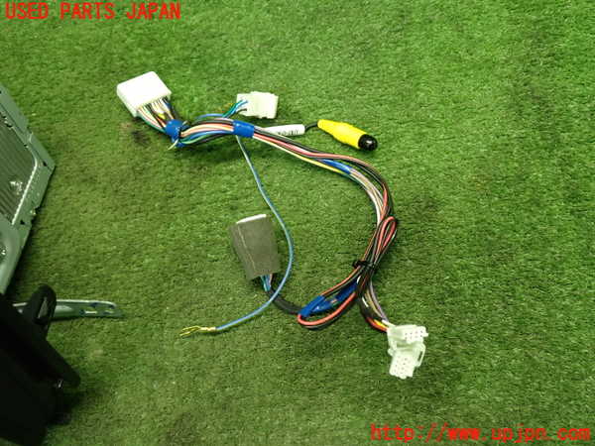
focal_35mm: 32
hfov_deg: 56.8
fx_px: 550
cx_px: 298
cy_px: 223
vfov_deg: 44.2
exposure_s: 1/30
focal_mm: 5.79
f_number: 2.4
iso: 250
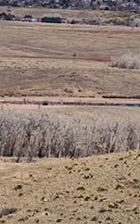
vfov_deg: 5.5
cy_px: -114
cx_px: -482
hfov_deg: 3.3
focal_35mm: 378
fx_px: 2310
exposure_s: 1/1600
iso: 400
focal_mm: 56
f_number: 10
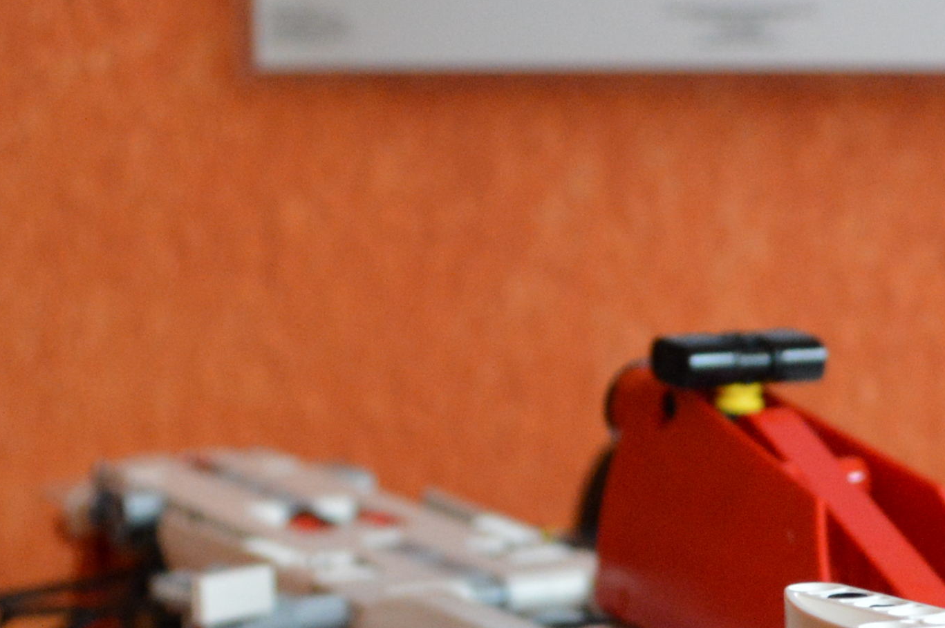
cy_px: 886
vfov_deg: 10.1
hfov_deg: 15.3
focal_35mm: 132
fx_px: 3462
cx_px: 920
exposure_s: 1/15
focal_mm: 20
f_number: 3.8
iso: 1000
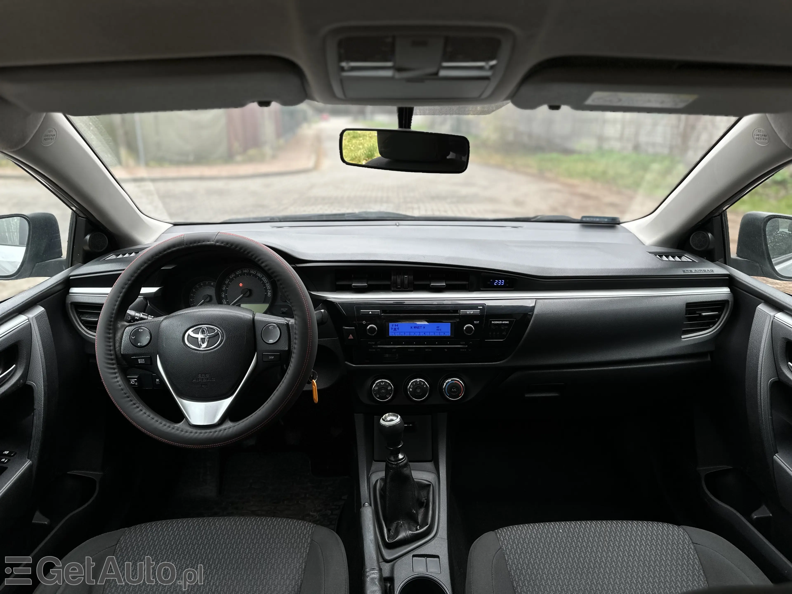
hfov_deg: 71.6
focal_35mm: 24
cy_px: 297
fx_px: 549
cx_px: 396
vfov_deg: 56.8
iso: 64
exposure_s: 1/121
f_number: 1.78
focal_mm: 6.86
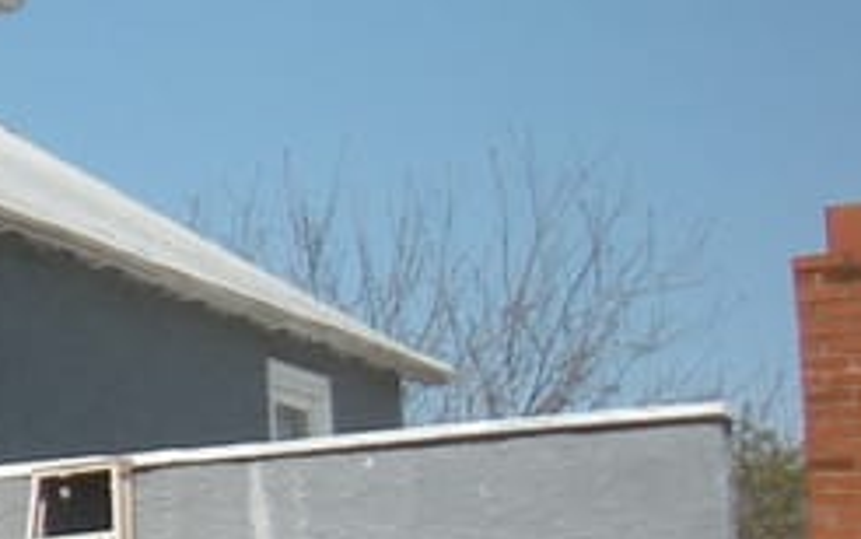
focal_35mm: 201
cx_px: -1444
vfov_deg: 6.5
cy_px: 511
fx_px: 4719
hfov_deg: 9.0
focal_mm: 5.9
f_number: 3.8
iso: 64
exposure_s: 1/694
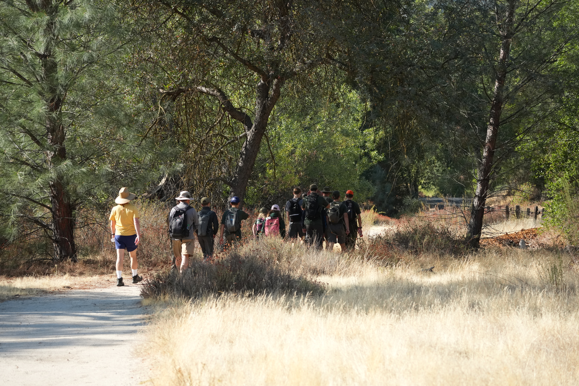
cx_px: 290
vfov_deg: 11.7
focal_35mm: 117
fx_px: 1882
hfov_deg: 17.5
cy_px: 193
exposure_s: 1/1600
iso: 1250
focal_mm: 117
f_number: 5.6
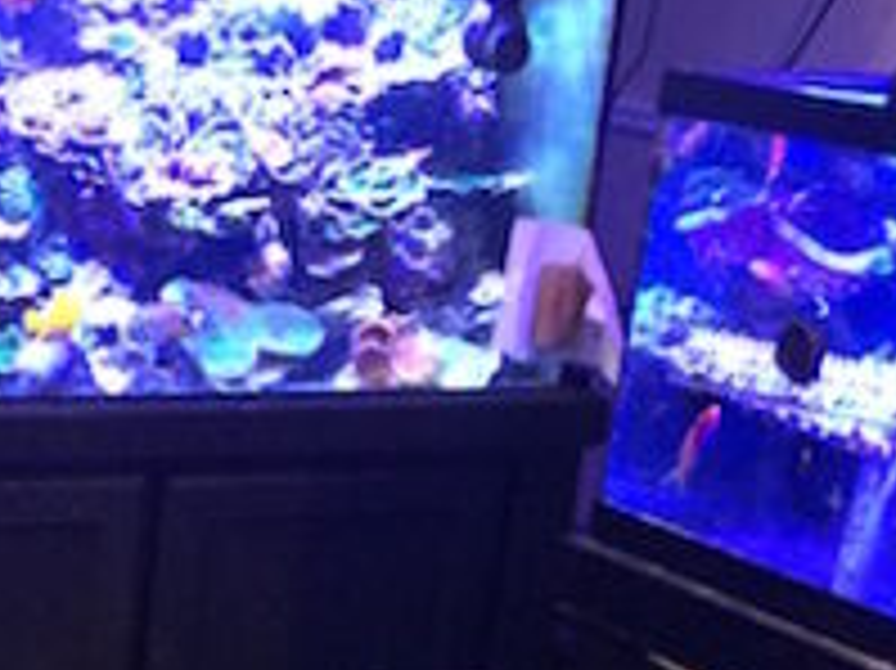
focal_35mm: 112
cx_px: -468
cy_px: 625
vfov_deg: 13.1
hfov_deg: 16.0
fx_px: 2897
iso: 125
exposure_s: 1/30
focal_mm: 4.15
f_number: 2.2
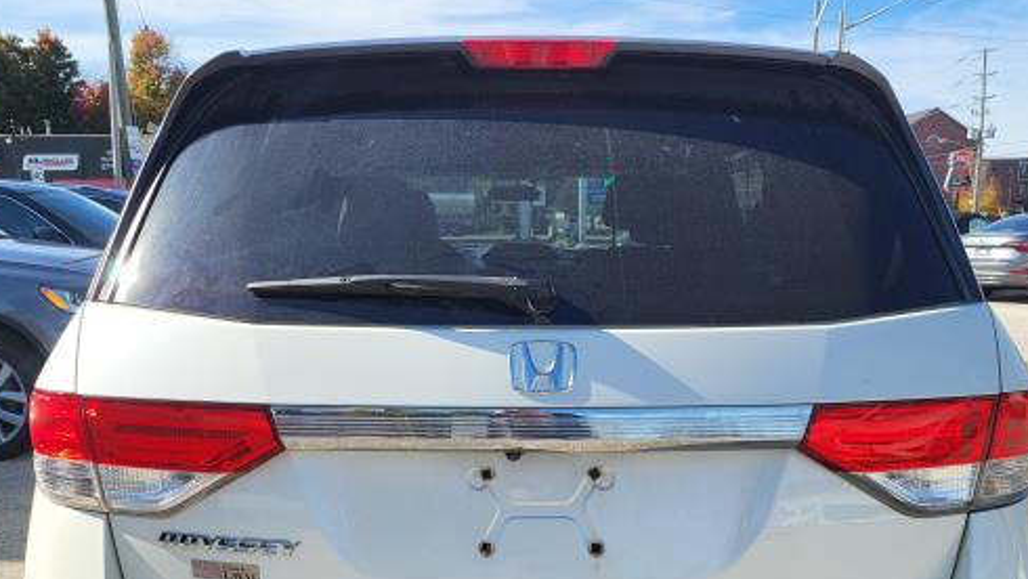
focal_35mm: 37
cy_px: 459
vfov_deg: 31.2
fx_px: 1009
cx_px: 506
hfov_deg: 54.0
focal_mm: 5.4
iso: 40
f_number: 1.8
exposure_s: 1/1804
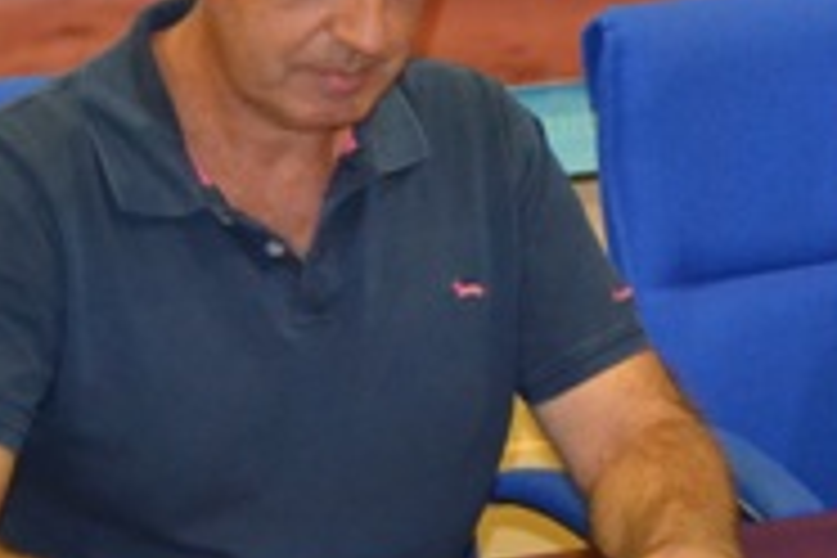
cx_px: 1400
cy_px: 56
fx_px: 3836
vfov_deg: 8.3
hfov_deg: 11.7
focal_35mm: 165
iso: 2500
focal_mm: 32
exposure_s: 1/60
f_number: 4.5
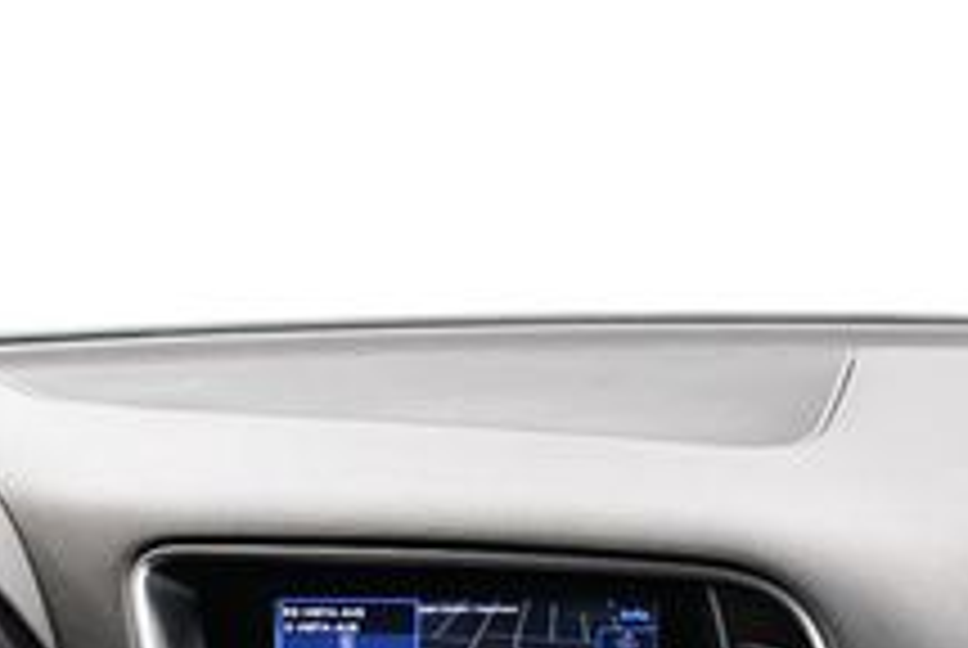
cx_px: 356
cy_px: 783
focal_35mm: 107
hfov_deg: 19.0
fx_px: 2881
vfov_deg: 12.5
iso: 3200
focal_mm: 18
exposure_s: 1/100
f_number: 3.5
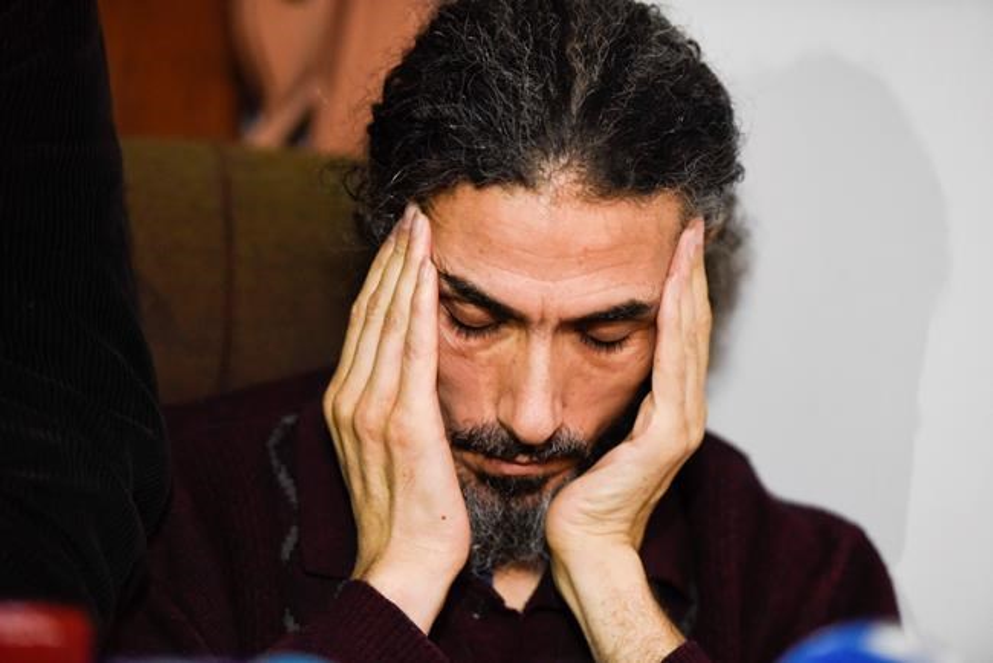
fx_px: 4691
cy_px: 332
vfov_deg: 8.1
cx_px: 496
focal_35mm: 170
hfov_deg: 12.1
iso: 3200
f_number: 2.8
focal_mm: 170
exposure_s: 1/125
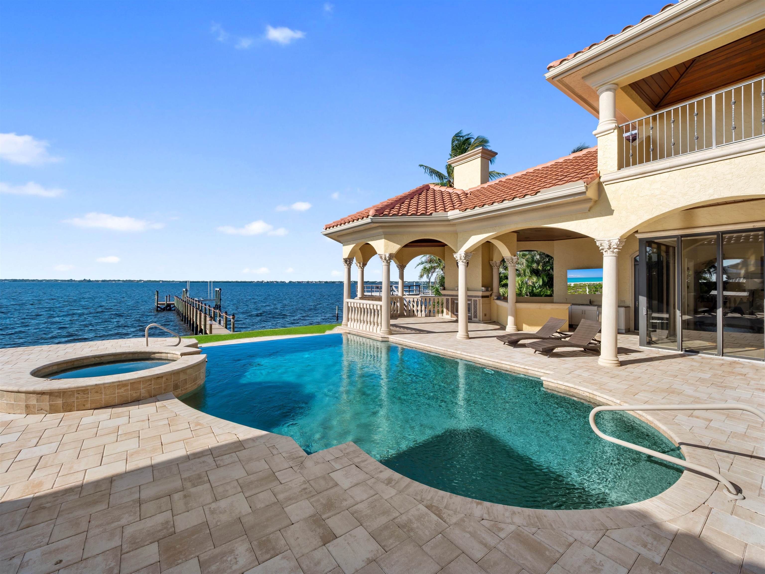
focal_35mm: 14
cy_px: 287
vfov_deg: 85.7
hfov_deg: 102.1
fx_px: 309
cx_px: 382
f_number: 7.1
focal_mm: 7
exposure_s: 1/400
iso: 200
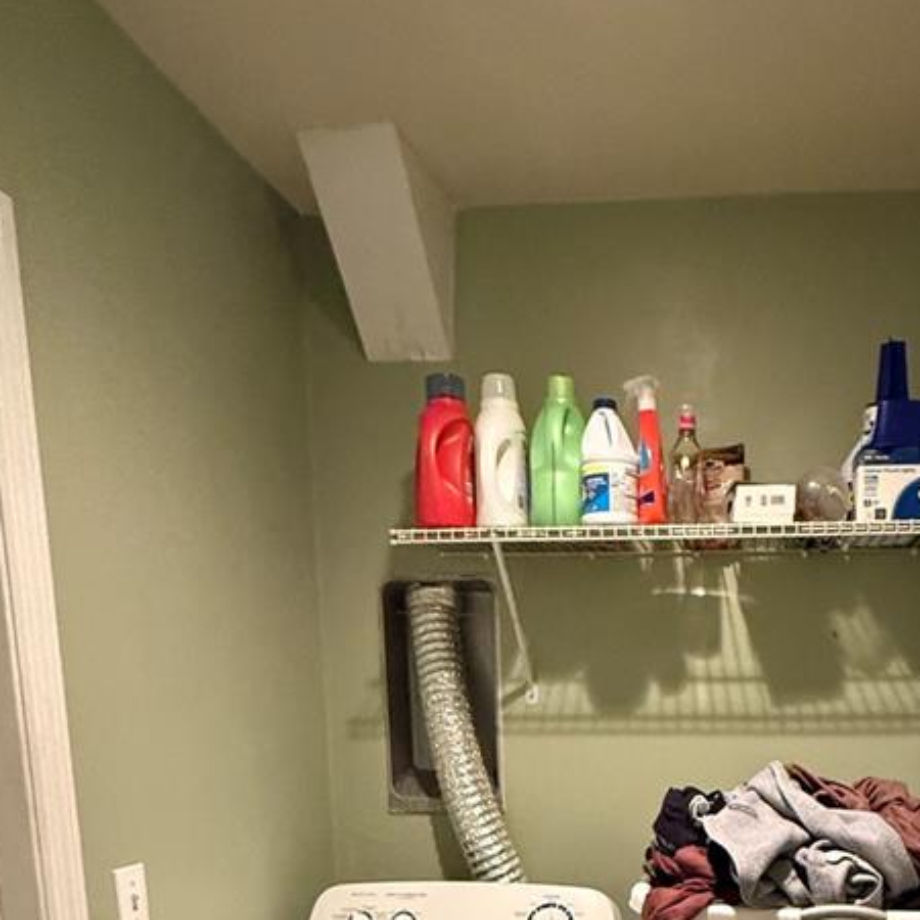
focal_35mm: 33
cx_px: 677
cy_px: 891
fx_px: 992
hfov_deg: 48.1
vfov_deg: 43.6
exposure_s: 1/60
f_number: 2.2
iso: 1000
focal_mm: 2.22
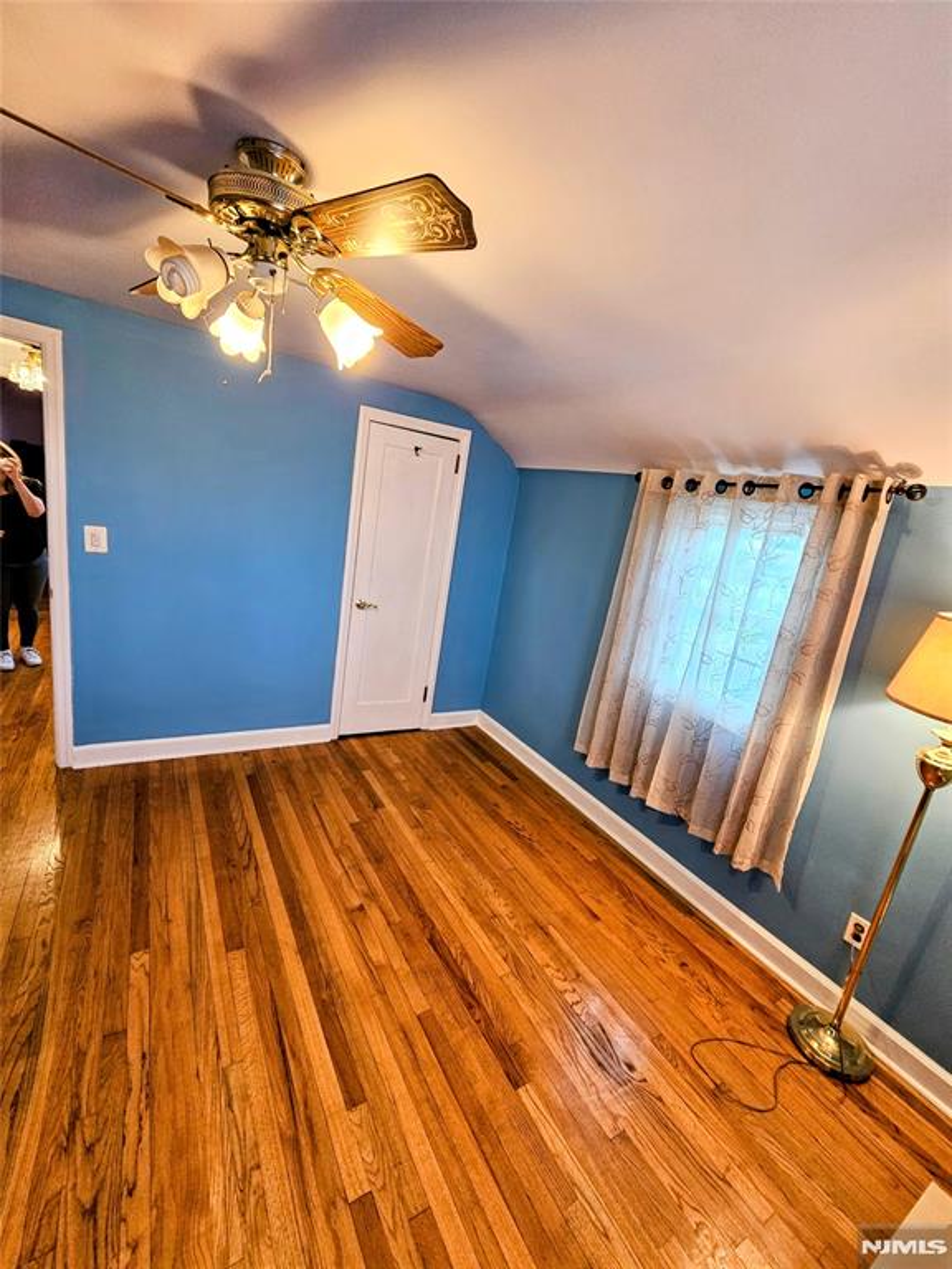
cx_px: 476
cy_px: 634
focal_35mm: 13
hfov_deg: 89.9
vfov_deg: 106.2
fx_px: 477
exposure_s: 1/60
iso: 250
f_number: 2.2
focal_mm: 2.2
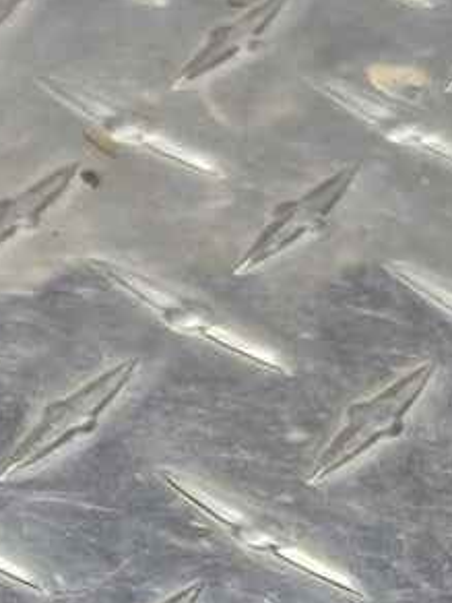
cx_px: -958
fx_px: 2629
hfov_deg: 8.2
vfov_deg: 13.0
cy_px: 522
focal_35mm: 151
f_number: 1.8
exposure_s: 1/120
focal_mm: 5.4
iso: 80
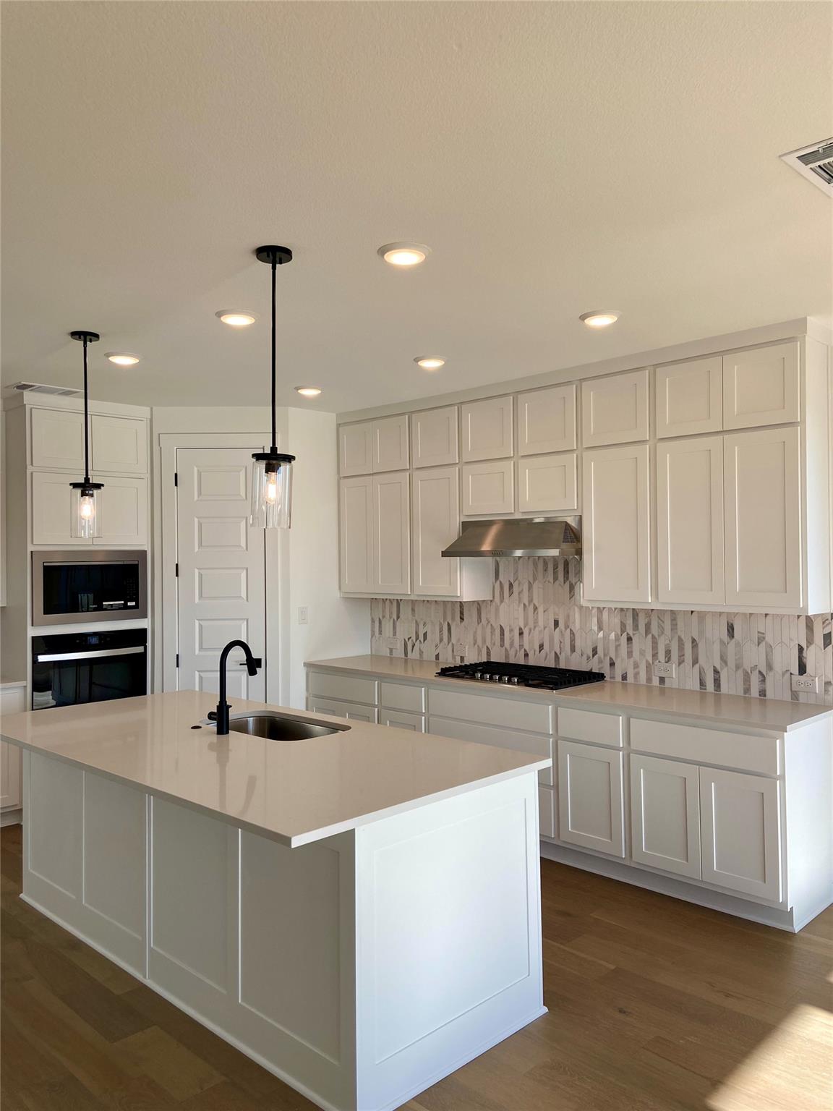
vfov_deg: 67.3
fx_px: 834
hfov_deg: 53.1
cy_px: 556
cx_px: 416
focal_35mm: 26
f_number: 1.8
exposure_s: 1/411
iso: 32
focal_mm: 4.25
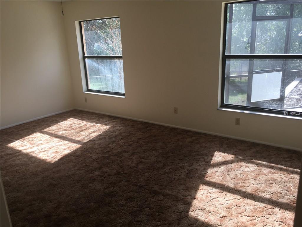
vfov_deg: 48.2
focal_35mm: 29
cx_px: 151
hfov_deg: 61.7
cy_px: 114
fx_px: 253
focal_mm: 4.15
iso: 25
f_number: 2.2
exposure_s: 1/160
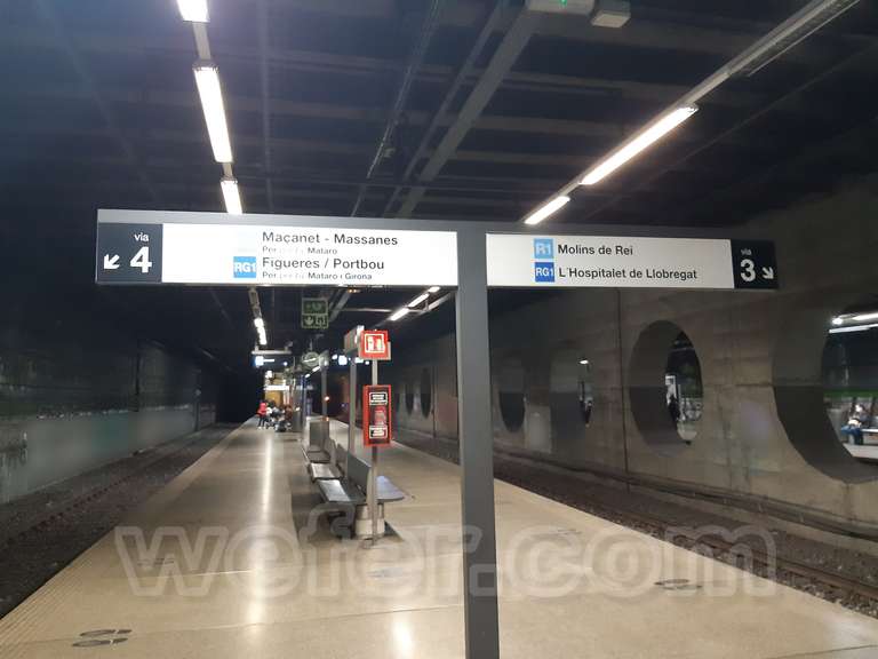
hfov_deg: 67.3
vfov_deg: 53.1
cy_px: 330
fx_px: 659
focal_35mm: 26
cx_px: 439
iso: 500
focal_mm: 3.92
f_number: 1.7
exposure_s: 1/20
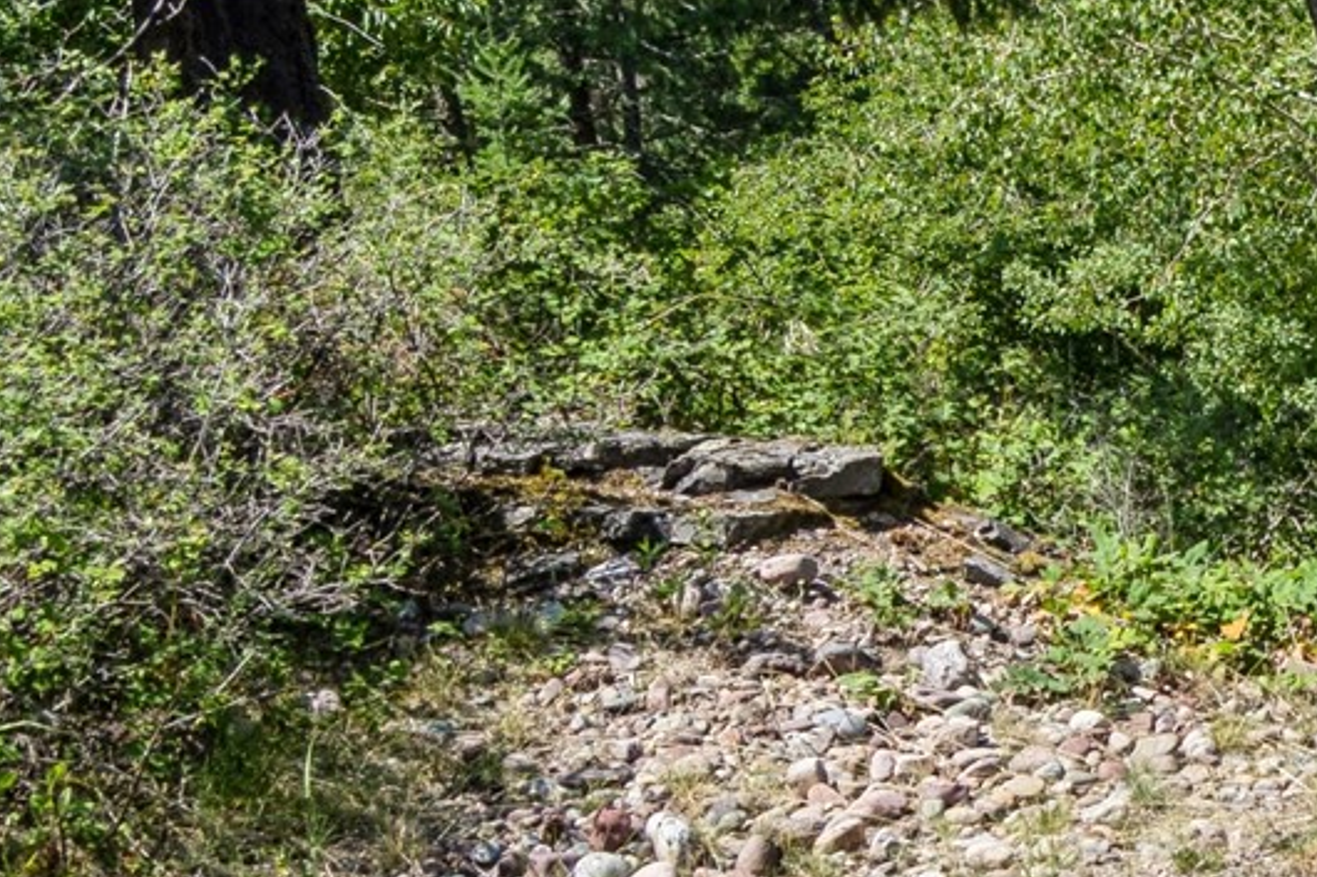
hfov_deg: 14.6
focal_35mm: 123
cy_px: 425
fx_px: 4498
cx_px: 2363
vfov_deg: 11.1
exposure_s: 1/320
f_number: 6.3
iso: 100
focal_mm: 20
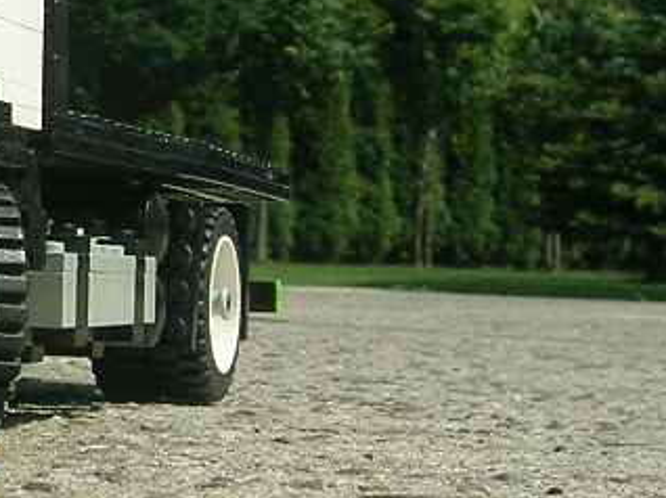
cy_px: 134
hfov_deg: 16.1
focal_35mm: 116
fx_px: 2230
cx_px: -197
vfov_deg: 12.7
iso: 50
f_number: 4.8
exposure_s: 1/614
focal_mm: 5.5
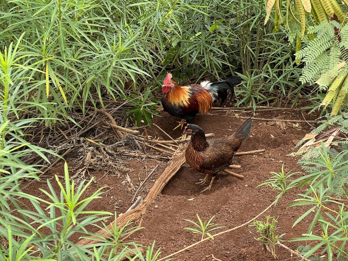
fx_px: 774
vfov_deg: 19.1
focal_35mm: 77
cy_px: 130
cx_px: 174
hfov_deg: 25.3
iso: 40
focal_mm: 9
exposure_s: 1/99
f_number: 2.8
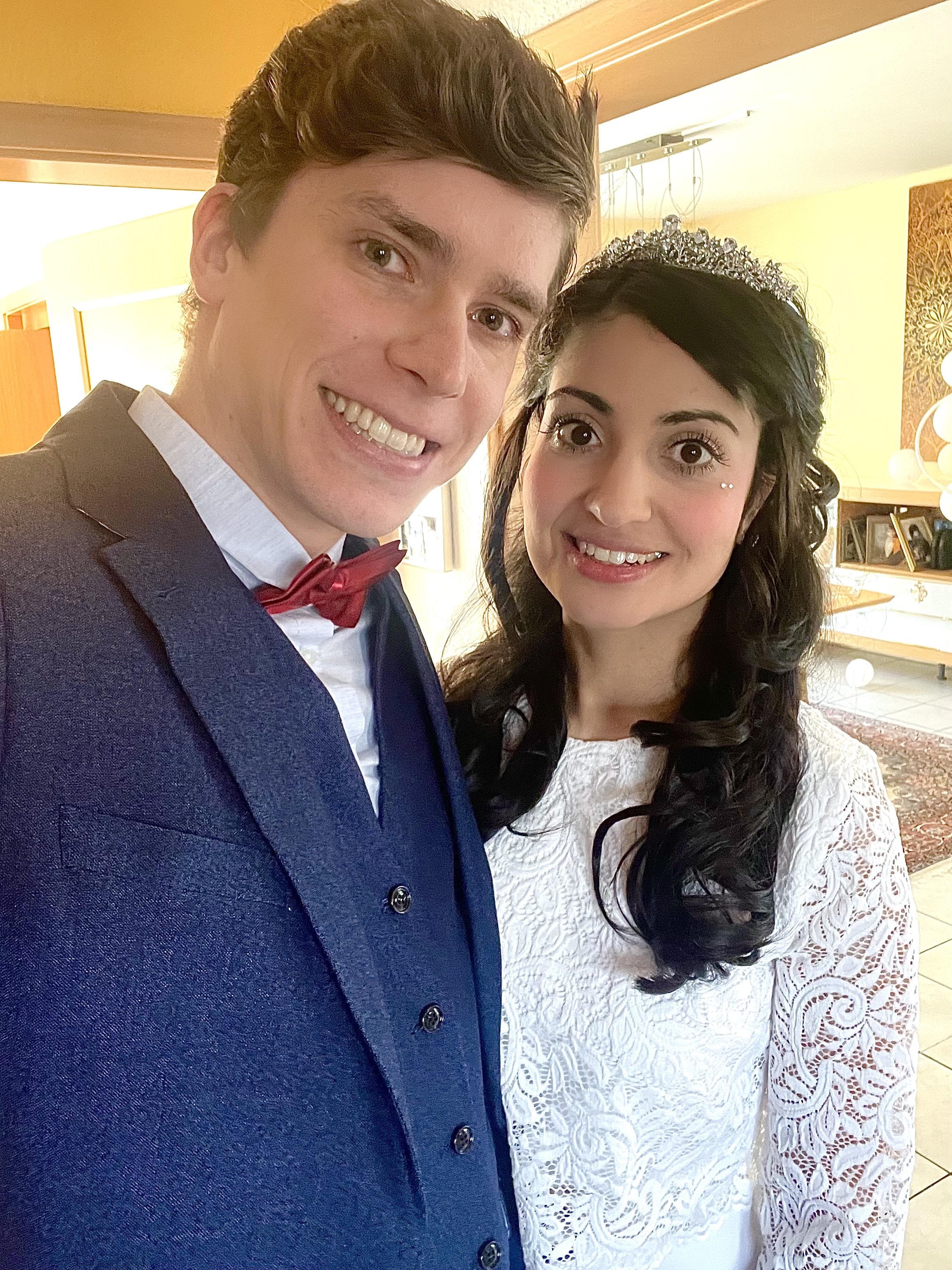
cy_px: 635
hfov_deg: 46.8
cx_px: 476
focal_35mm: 30
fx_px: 1100
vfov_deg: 60.0
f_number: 2.2
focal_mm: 2.71
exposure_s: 1/34
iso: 400
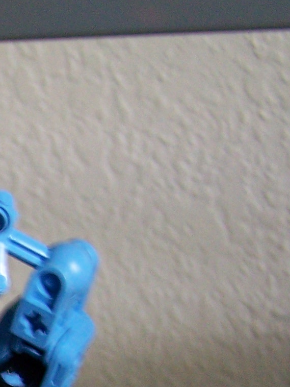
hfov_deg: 10.0
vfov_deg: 13.5
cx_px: -196
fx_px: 1585
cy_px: 455
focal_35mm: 142
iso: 160
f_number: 2.8
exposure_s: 1/8
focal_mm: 6.3
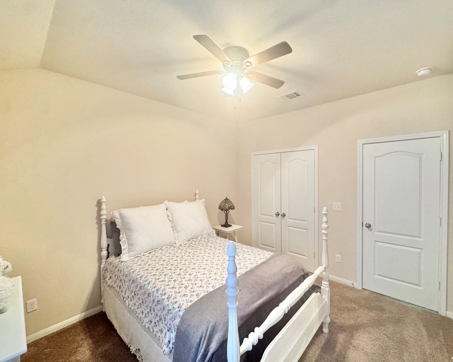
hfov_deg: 96.7
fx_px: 201
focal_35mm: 15
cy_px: 181
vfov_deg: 84.0
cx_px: 240
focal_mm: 2.22
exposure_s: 1/60
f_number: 2.2
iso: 250
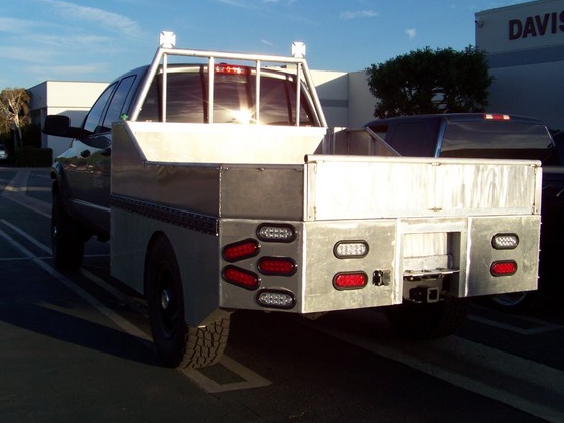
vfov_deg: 32.2
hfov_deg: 42.1
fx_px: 733
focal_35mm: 45
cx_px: 274
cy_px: 206
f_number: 4
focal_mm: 5.85
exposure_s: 1/400
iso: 72
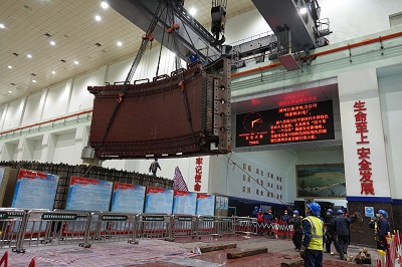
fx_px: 268
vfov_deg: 53.1
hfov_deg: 73.8
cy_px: 134
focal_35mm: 24
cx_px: 201
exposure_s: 1/30
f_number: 2.4
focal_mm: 8.8
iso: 200
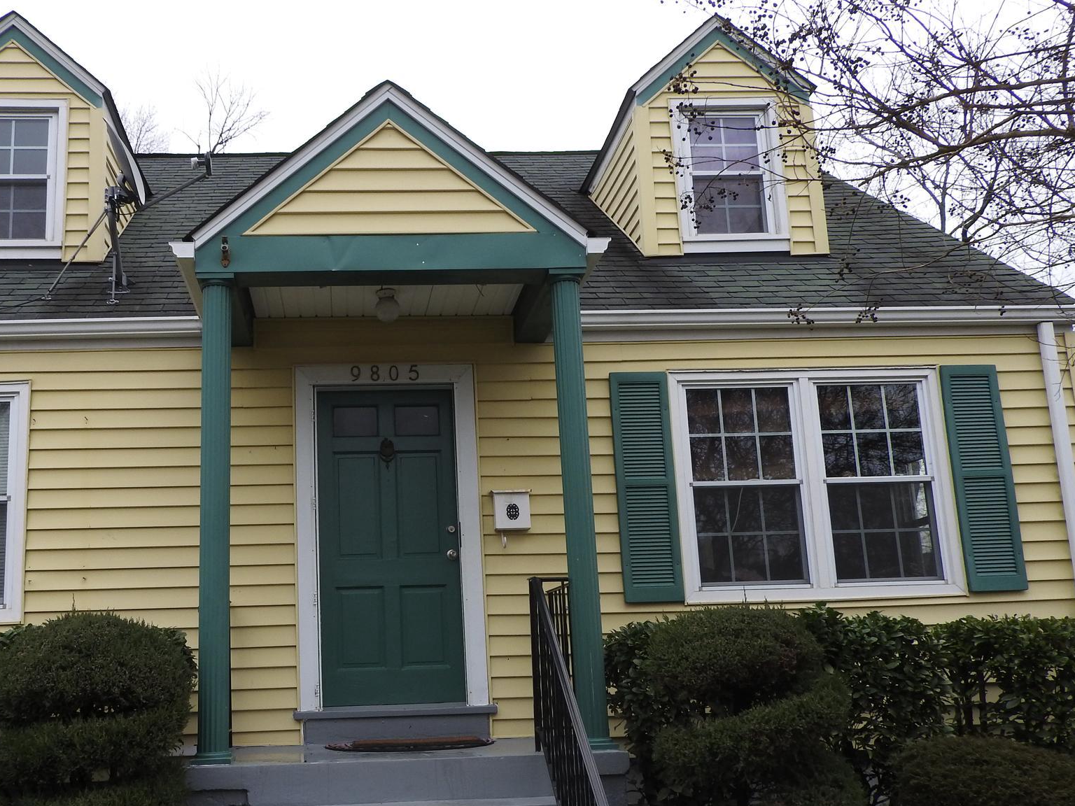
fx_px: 994
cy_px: 499
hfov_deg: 56.0
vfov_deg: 43.8
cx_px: 393
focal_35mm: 32
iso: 100
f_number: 3.3
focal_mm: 4.3
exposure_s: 1/400
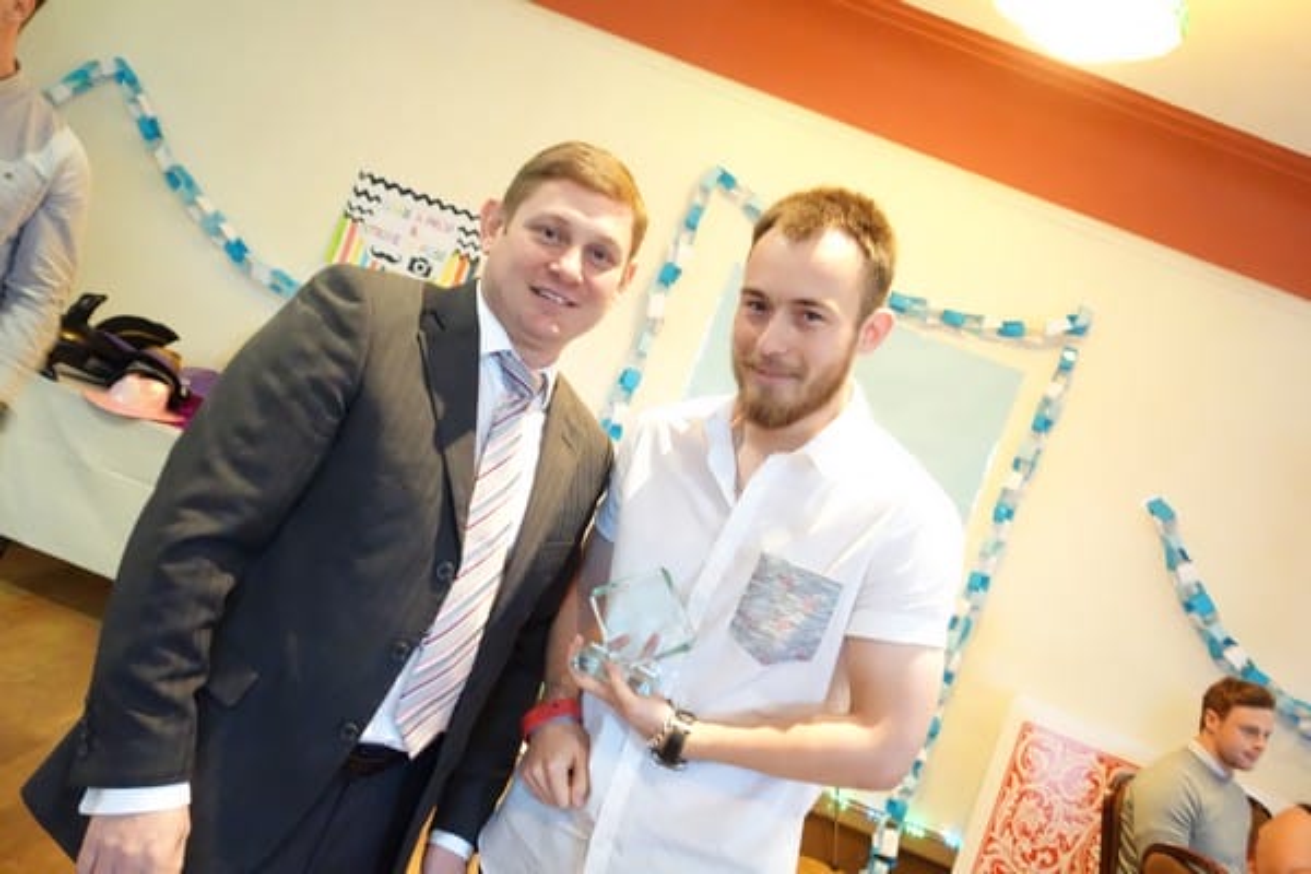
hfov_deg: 58.7
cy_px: 437
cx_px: 656
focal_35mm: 32
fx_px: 1165
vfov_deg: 41.1
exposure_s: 1/15
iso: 3200
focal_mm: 12.03
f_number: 2.5
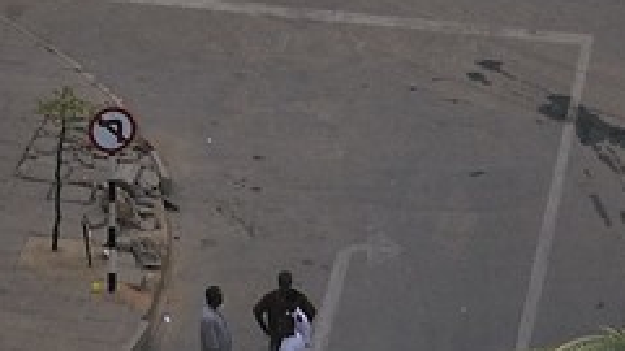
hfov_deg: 6.4
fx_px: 5552
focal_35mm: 335
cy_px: -1092
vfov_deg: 3.4
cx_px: -245
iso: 200
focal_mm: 48
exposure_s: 1/200
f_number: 7.1
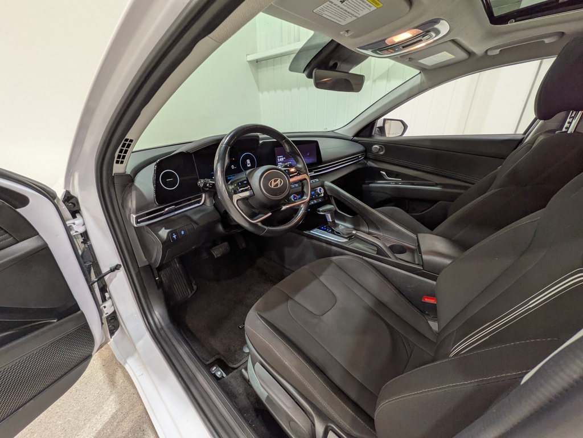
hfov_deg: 102.1
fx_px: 236
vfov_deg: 85.7
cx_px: 292
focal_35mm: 14
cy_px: 219
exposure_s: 1/33.3
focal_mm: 1.83
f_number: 2.2
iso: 66
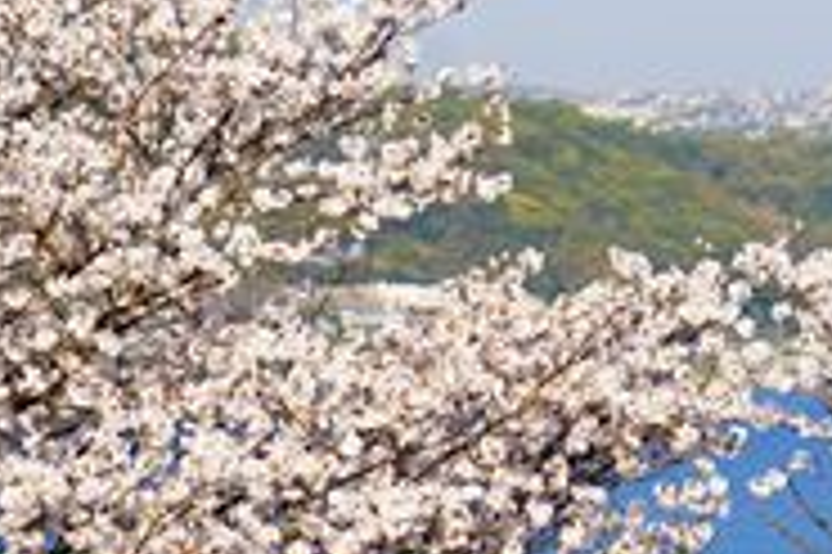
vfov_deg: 4.6
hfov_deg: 6.9
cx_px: 270
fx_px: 6881
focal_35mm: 298
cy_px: 651
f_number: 8
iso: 125
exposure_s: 1/250
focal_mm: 69
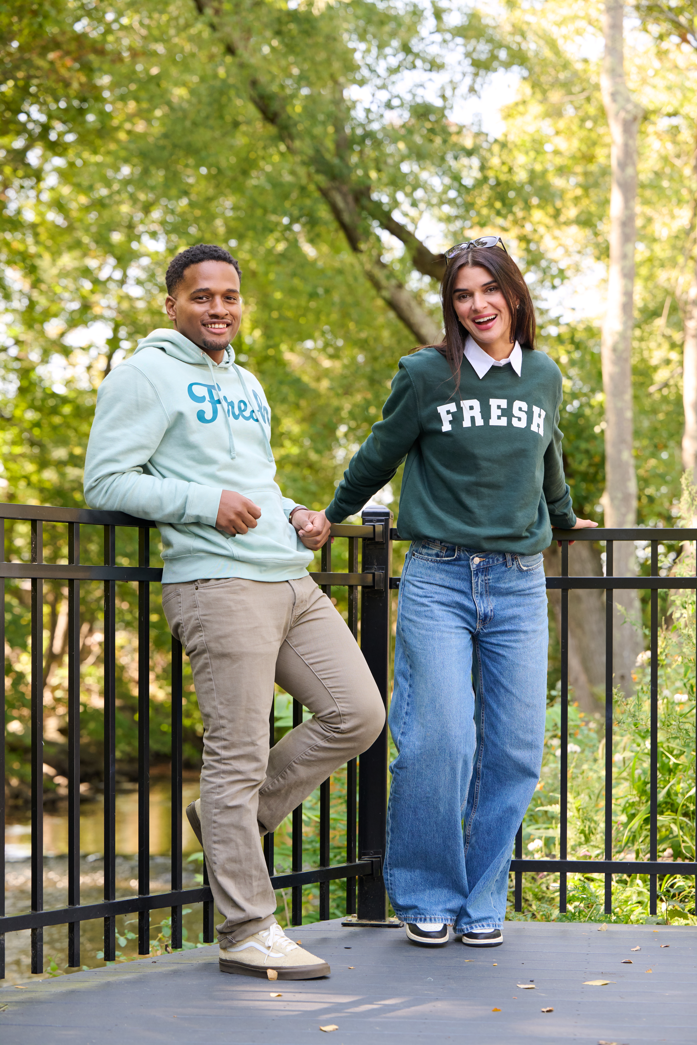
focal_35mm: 75
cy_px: 522
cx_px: 348
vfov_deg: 27.0
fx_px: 2178
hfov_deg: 18.2
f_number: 4
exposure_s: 1/400
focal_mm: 75
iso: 800
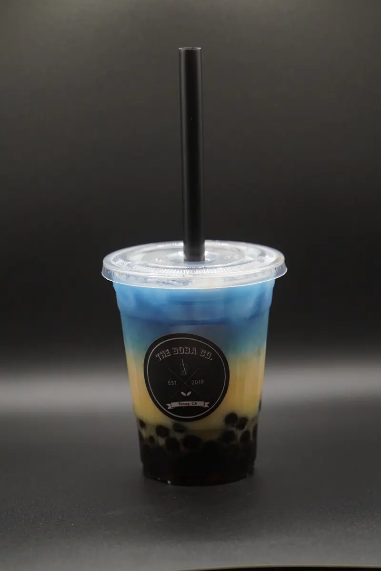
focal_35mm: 112
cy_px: 286
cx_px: 190
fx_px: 1778
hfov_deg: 12.2
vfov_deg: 18.3
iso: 800
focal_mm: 75
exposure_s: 1/400
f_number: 4.5
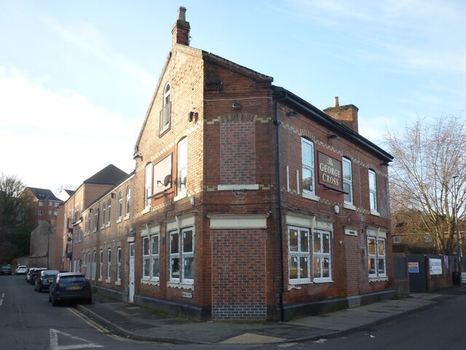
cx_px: 233
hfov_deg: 55.4
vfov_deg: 42.9
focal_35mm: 33
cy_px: 175
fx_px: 444
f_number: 2.8
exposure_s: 1/250
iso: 80
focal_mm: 5.5
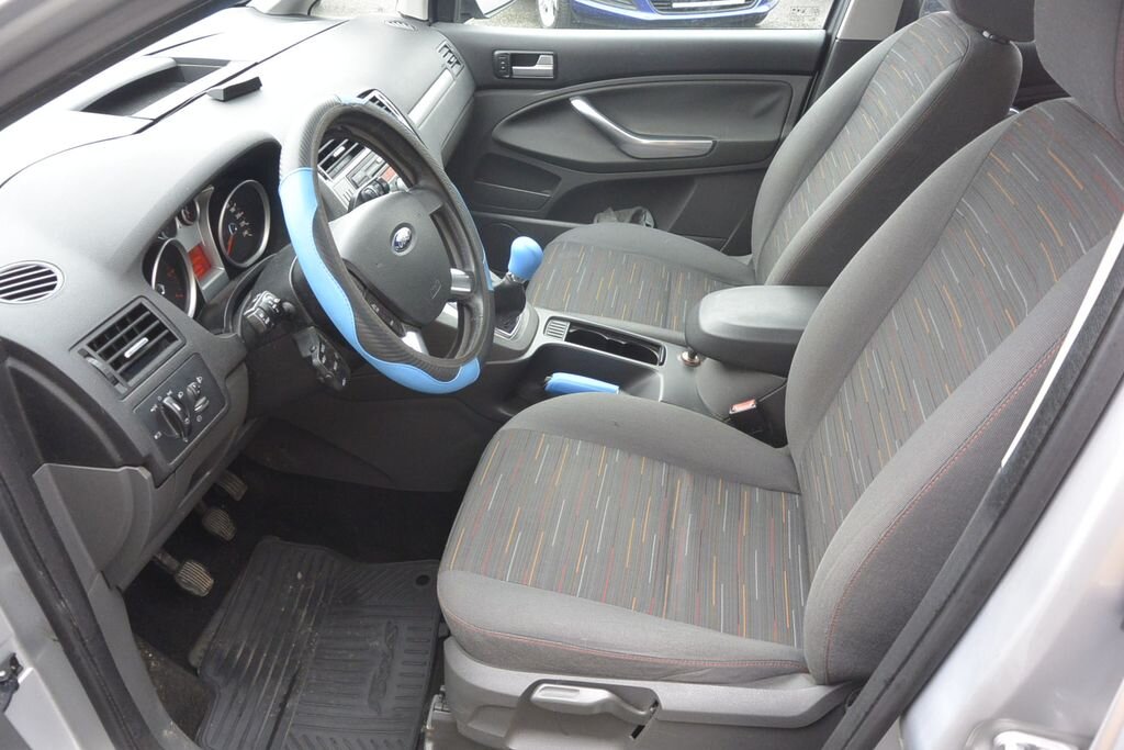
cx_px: 562
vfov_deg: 47.9
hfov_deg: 67.4
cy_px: 375
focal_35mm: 27
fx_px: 843
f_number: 3.5
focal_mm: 10
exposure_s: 1/60
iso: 640
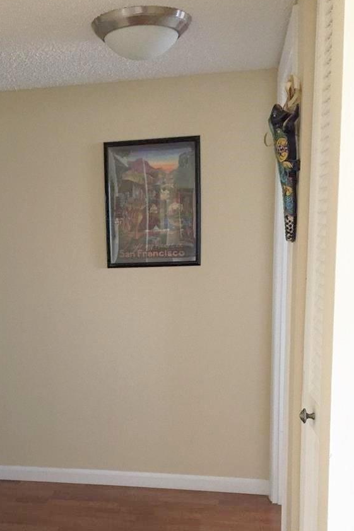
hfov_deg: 30.7
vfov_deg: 44.8
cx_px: 89
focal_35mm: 43
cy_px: 349
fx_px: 634
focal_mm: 4.15
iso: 250
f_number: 2.2
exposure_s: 1/24
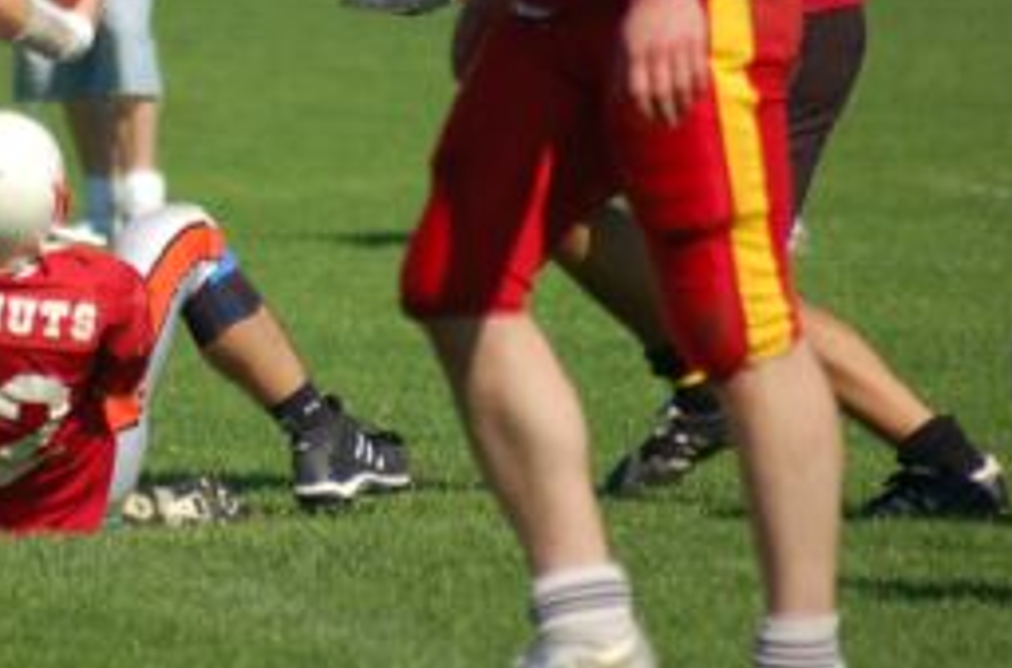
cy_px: 126
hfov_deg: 2.6
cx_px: 211
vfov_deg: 1.7
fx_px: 22336
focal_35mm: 797
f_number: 5.6
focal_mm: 300
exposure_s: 1/1000
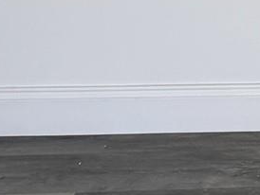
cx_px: 552
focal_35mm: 140
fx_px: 1052
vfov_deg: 9.4
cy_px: -288
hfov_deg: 12.2
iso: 64
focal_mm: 6.76
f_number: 1.78
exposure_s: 1/187
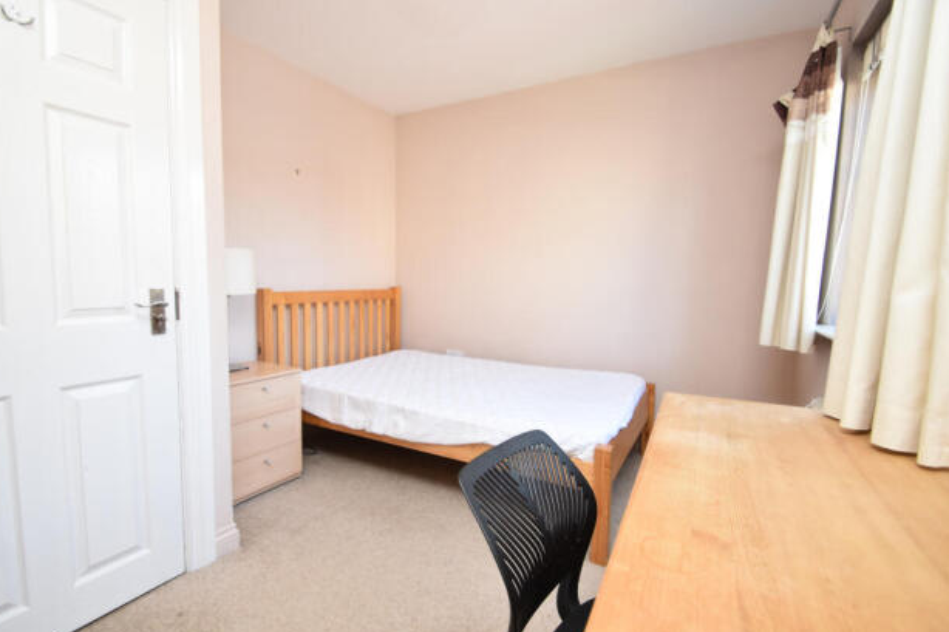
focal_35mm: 16
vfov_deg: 73.7
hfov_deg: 96.7
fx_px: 422
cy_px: 311
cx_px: 458
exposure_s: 1/160
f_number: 3.5
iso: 800
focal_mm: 10
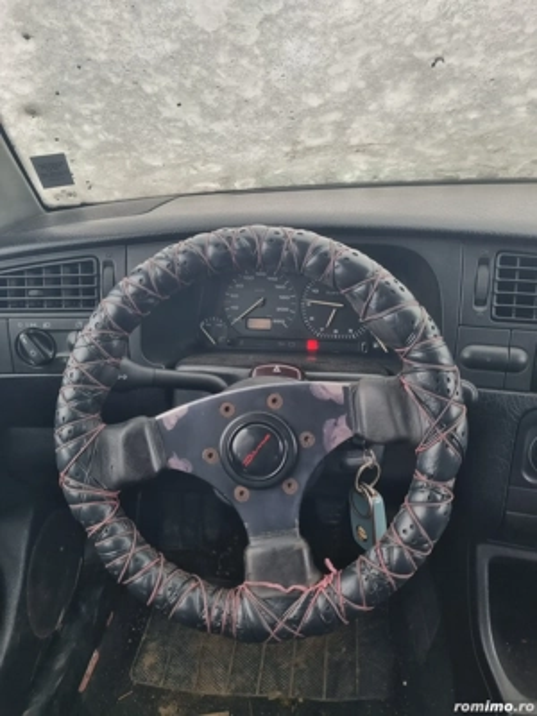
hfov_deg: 53.1
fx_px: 538
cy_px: 358
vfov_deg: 67.3
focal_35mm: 26
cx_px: 268
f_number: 1.8
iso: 50
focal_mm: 5.4
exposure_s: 1/100
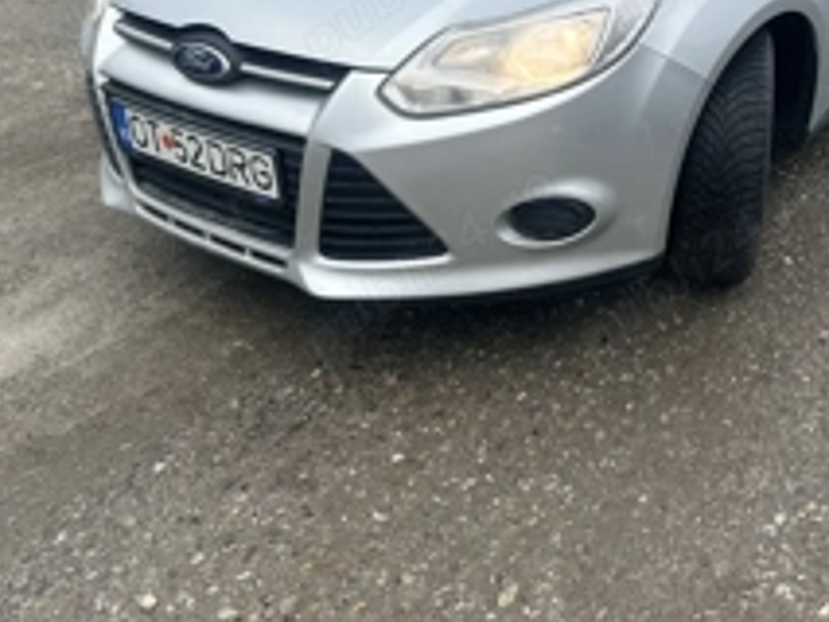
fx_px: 1078
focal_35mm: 45
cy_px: 31
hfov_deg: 41.4
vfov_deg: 30.4
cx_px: 564
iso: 80
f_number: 1.78
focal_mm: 6.86
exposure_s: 1/2203
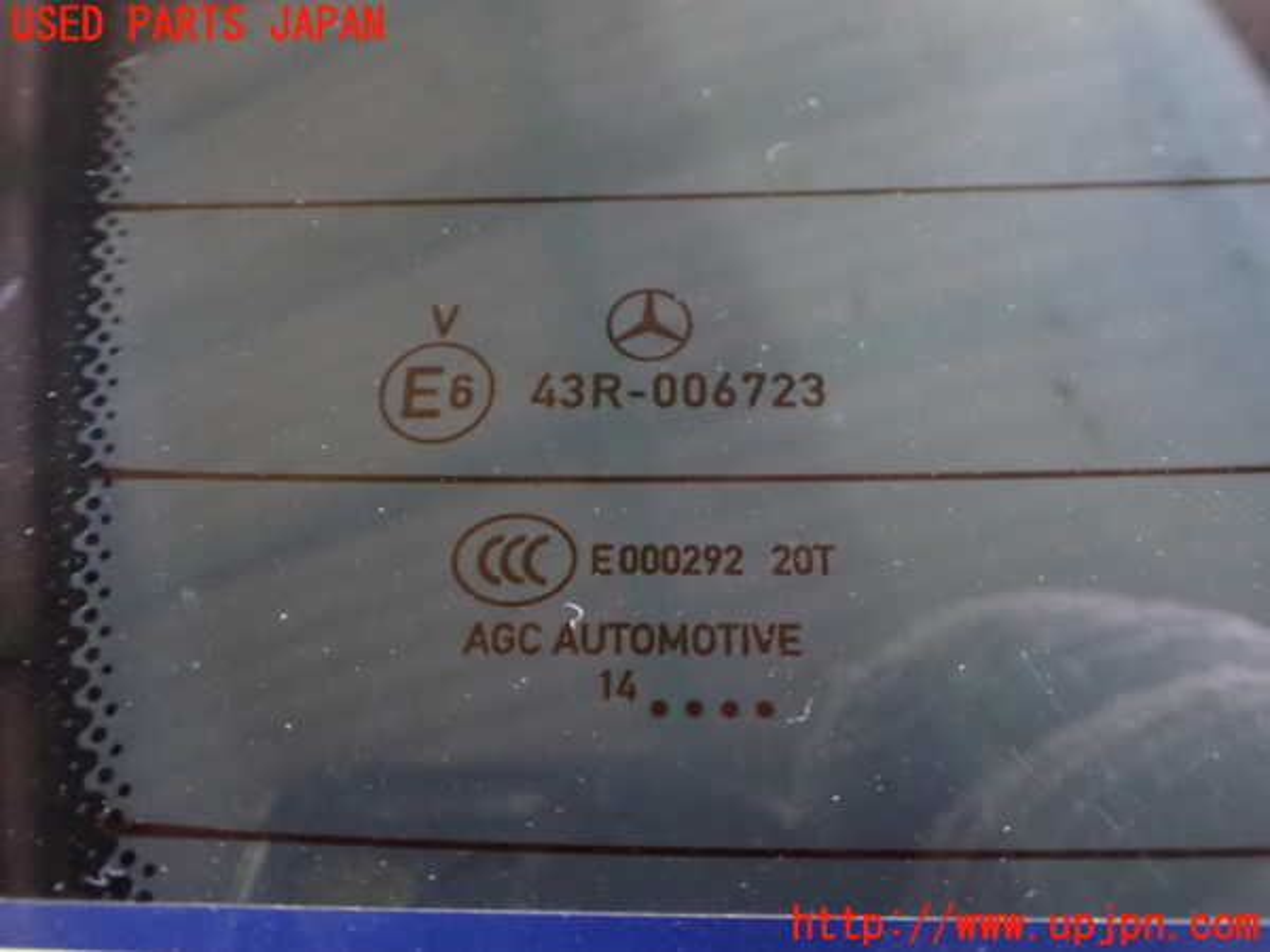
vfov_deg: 46.8
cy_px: 476
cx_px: 635
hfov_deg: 60.0
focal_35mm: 30
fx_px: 1101
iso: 1250
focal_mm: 5.4
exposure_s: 1/30
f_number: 2.3
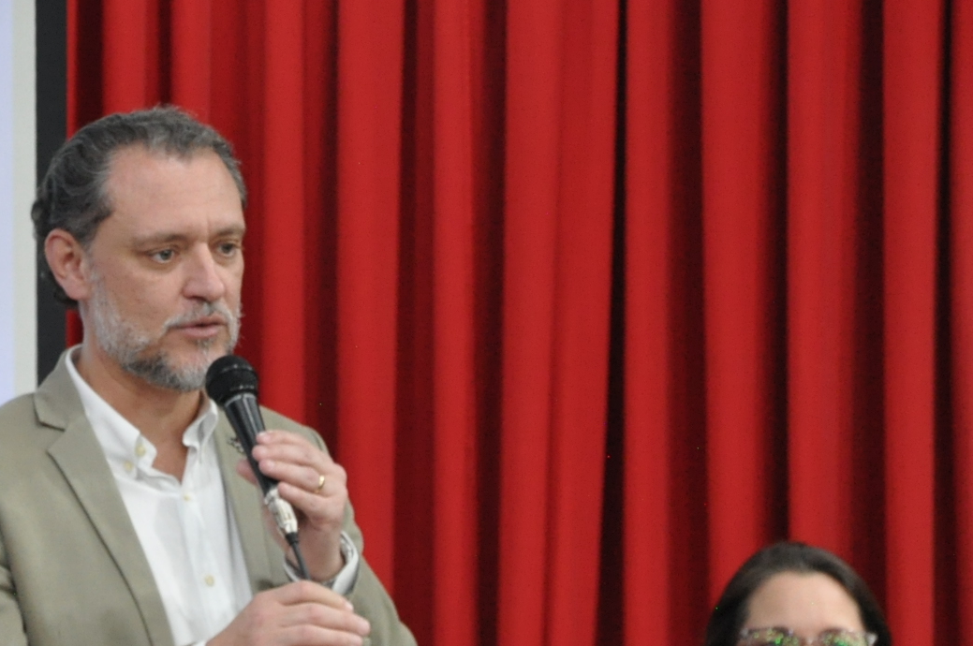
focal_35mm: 325
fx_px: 8774
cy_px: 416
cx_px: 141
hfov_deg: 6.3
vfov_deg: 4.2
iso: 1600
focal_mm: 105
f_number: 5.6
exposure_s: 1/25
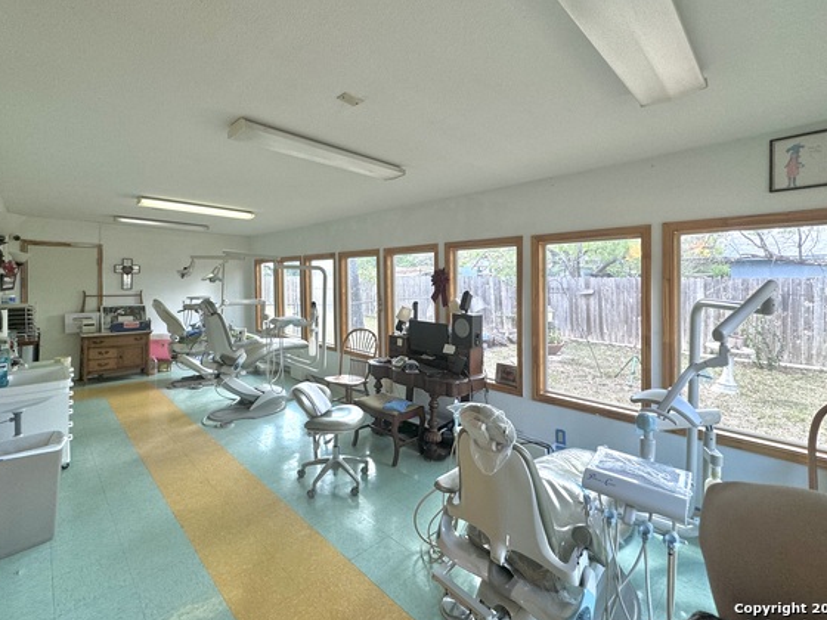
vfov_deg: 77.9
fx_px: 382
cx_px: 380
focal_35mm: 16
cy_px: 280
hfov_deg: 94.3
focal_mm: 2.22
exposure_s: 1/120
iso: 125
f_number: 2.2
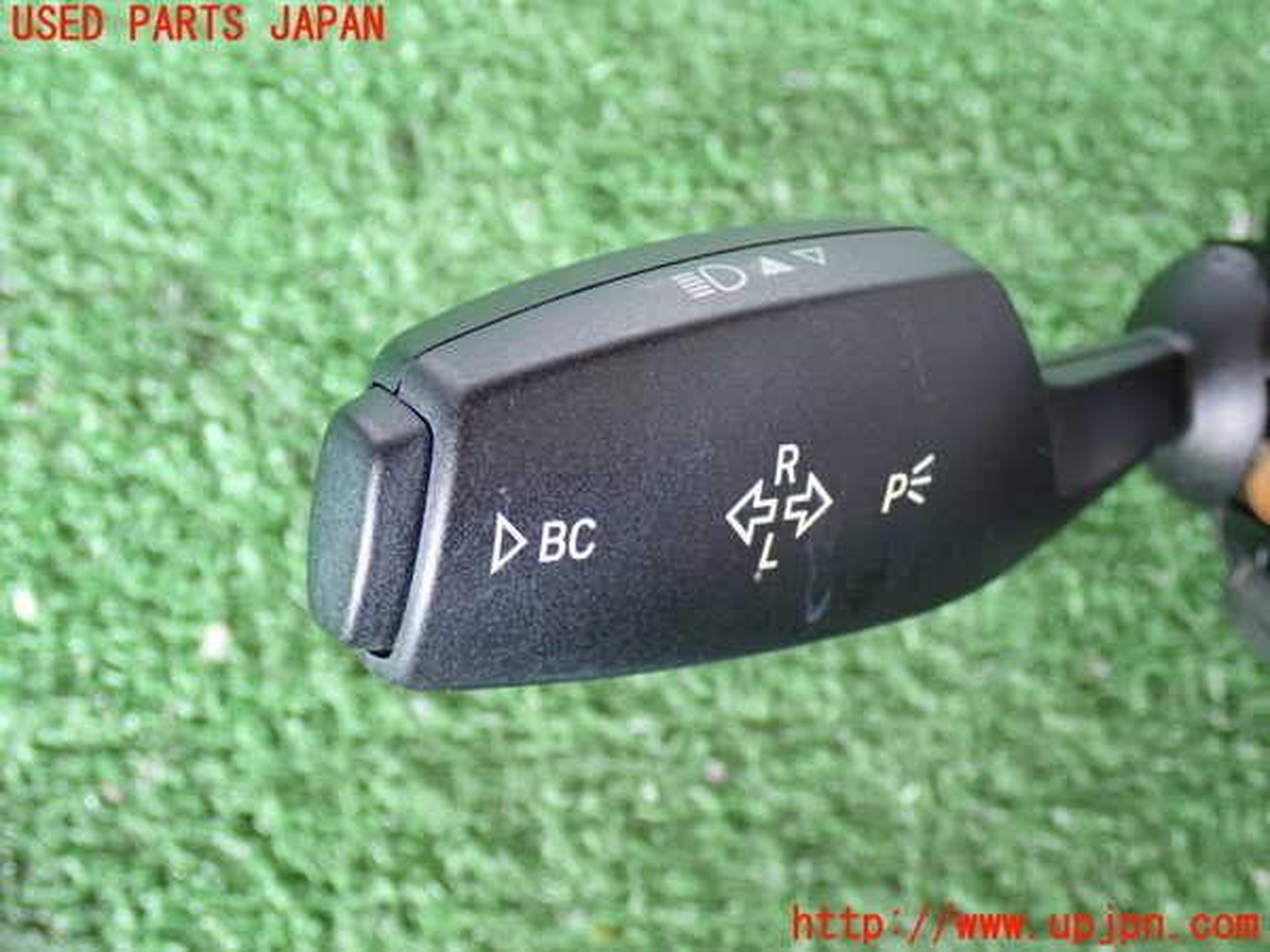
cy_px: 476
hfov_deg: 35.5
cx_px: 635
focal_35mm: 54
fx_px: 1981
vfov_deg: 27.0
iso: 800
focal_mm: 9.65
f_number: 3.3
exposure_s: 1/50
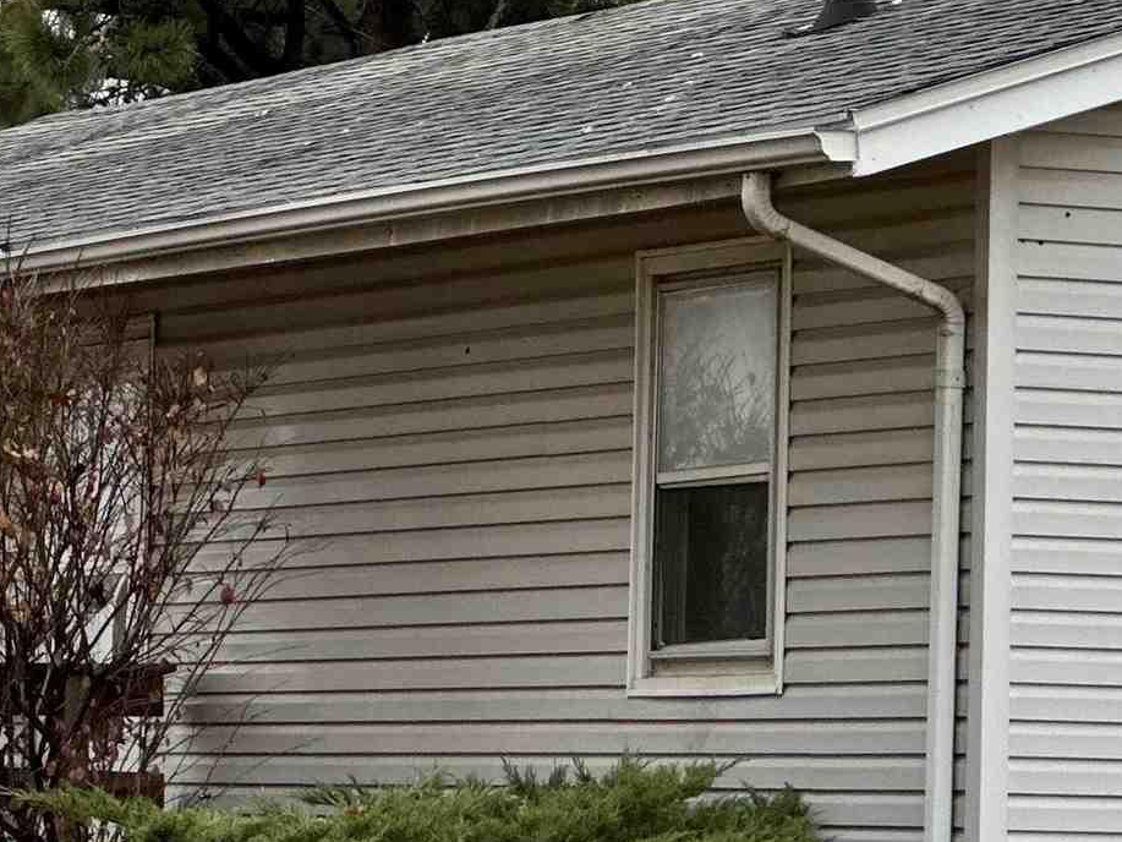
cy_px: 483
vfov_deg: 5.8
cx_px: 618
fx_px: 8364
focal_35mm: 258
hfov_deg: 7.7
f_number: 2.8
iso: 50
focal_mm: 9
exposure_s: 1/121
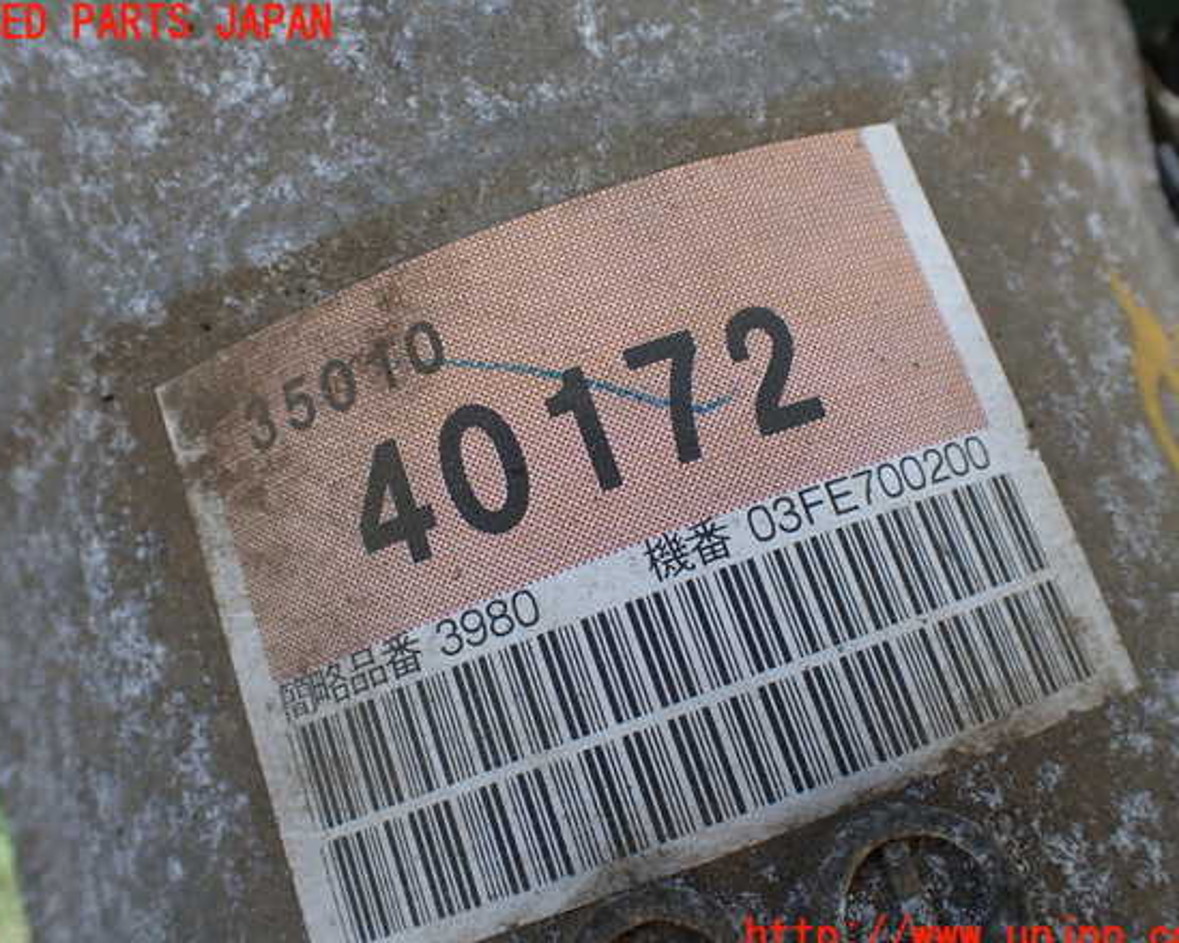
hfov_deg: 55.7
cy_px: 481
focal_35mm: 32
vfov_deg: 45.8
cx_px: 586
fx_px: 1116
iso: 100
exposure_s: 1/320
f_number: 3.2
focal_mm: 5.4
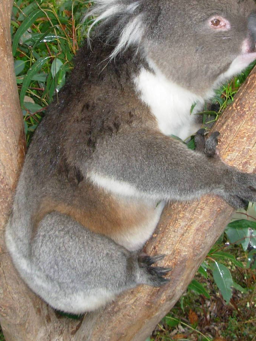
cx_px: 157
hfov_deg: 21.9
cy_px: 88
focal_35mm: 67
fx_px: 660
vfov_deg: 28.6
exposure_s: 1/32
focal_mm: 6.3
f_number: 2.9
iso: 50
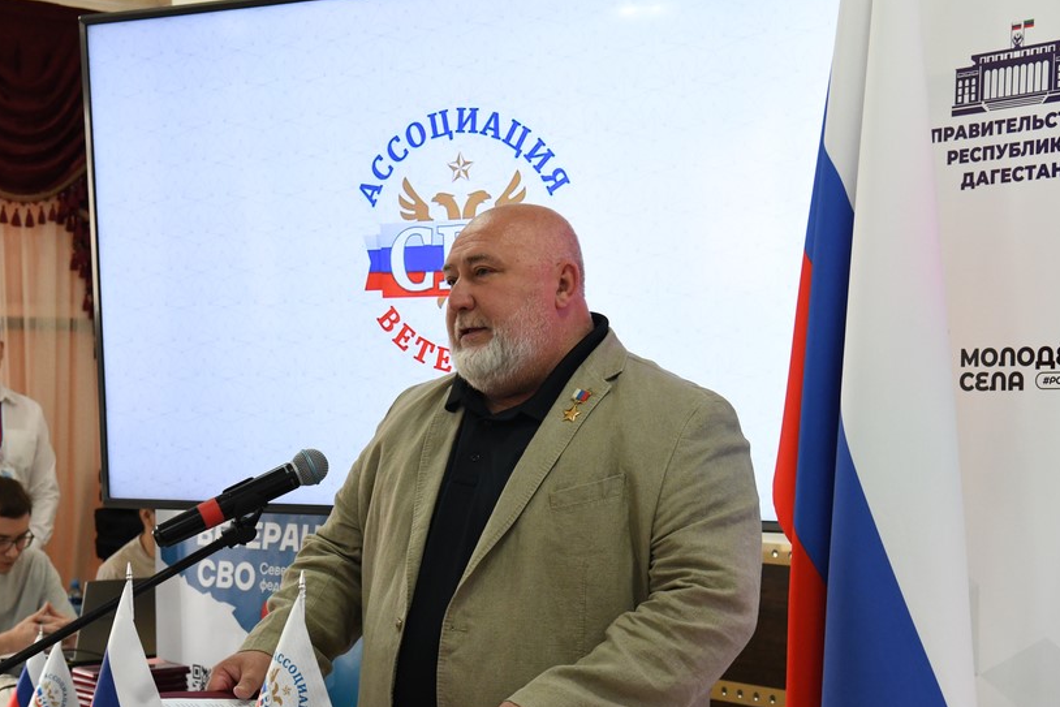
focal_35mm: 73
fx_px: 2150
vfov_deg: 18.7
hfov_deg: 27.7
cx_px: 473
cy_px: 417
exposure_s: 1/125
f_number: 8
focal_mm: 58
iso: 5000
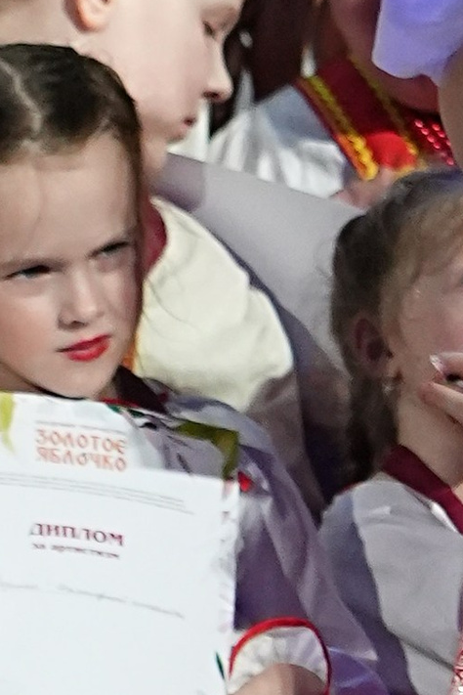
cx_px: 1071
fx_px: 25733
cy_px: 275
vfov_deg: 1.5
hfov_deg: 1.0
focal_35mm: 1334
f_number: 3.2
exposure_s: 1/400
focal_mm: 165
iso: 2500
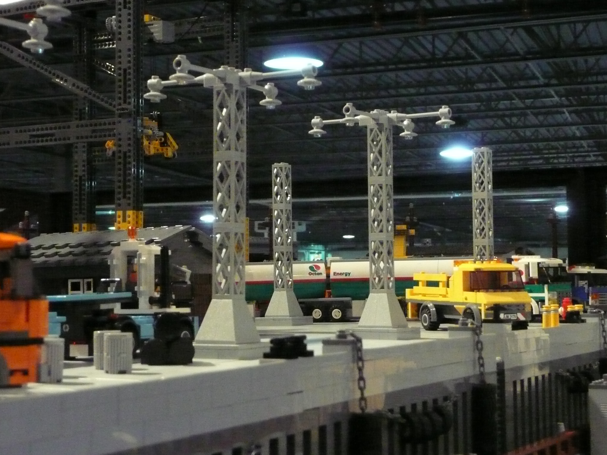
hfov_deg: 29.0
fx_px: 1175
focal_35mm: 67
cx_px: 304
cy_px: 228
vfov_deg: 21.9
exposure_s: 1/20
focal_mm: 11
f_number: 4.5
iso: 1250
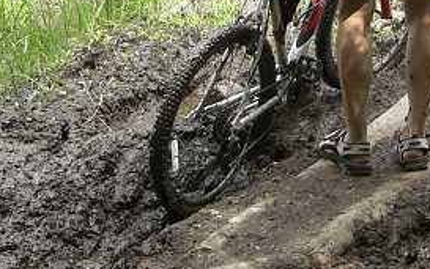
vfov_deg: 10.9
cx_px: 324
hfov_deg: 17.6
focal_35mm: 118
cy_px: -79
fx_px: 1384
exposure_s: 1/160
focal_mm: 6.3
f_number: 3.1
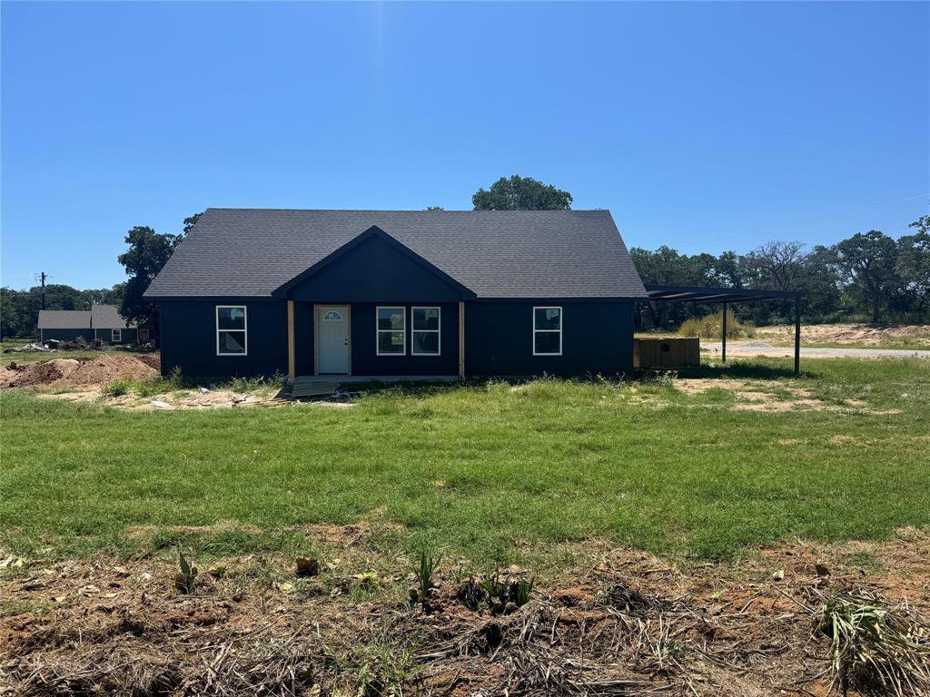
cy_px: 348
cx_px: 465
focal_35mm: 24
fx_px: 645
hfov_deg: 71.6
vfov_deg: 56.8
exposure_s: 1/5348
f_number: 1.78
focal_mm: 6.76
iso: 80
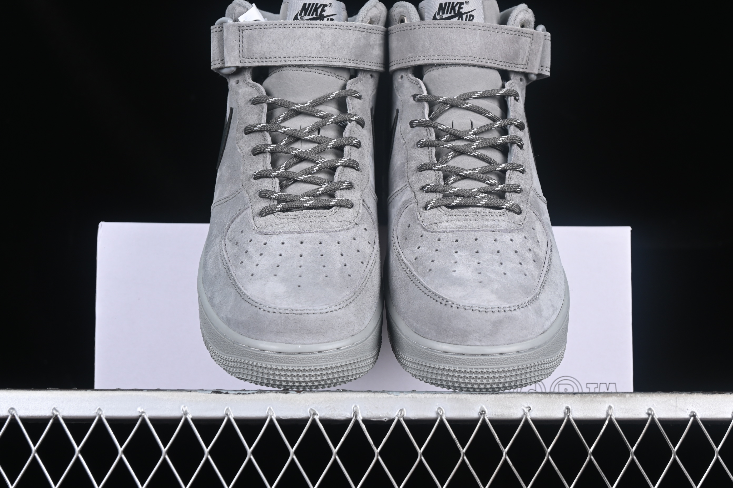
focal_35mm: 75
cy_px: 244
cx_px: 366
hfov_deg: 27.0
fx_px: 1527
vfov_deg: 18.2
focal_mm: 50
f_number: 7.1
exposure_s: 1/60
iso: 160
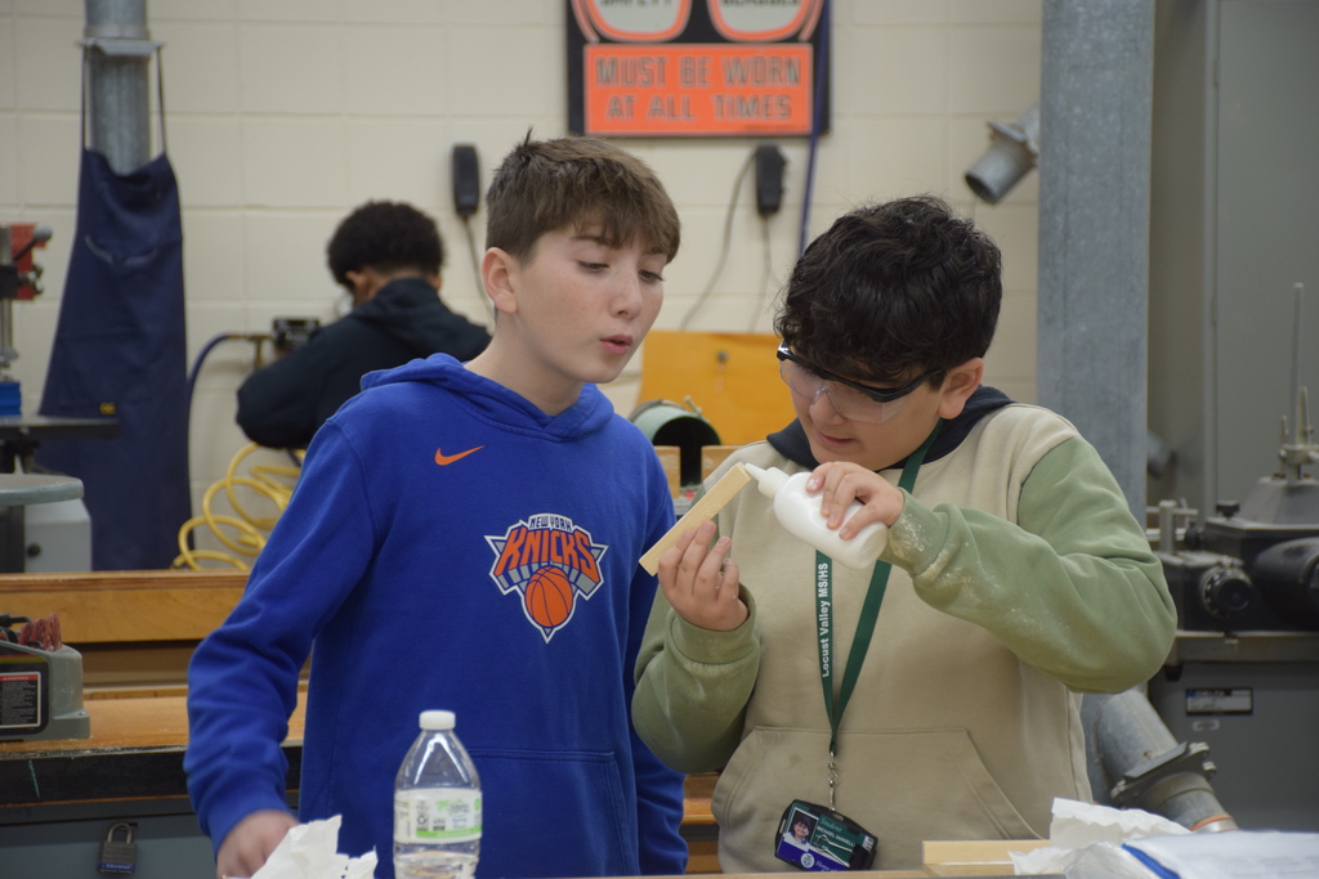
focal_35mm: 128
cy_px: 440
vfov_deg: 10.8
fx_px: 4672
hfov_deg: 16.1
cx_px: 660
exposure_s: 1/60
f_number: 5.3
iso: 720
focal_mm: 85
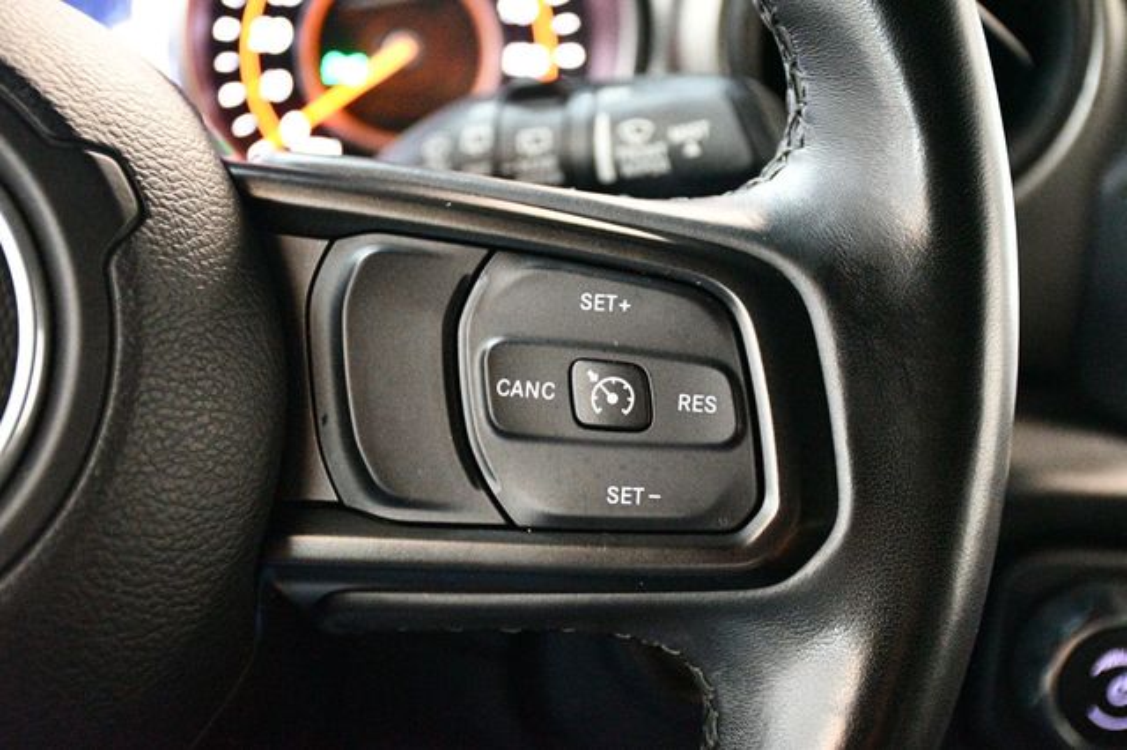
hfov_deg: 27.0
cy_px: 375
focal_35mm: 75
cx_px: 564
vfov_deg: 18.2
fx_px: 2347
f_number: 4.8
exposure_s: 1/30
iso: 12800
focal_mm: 50
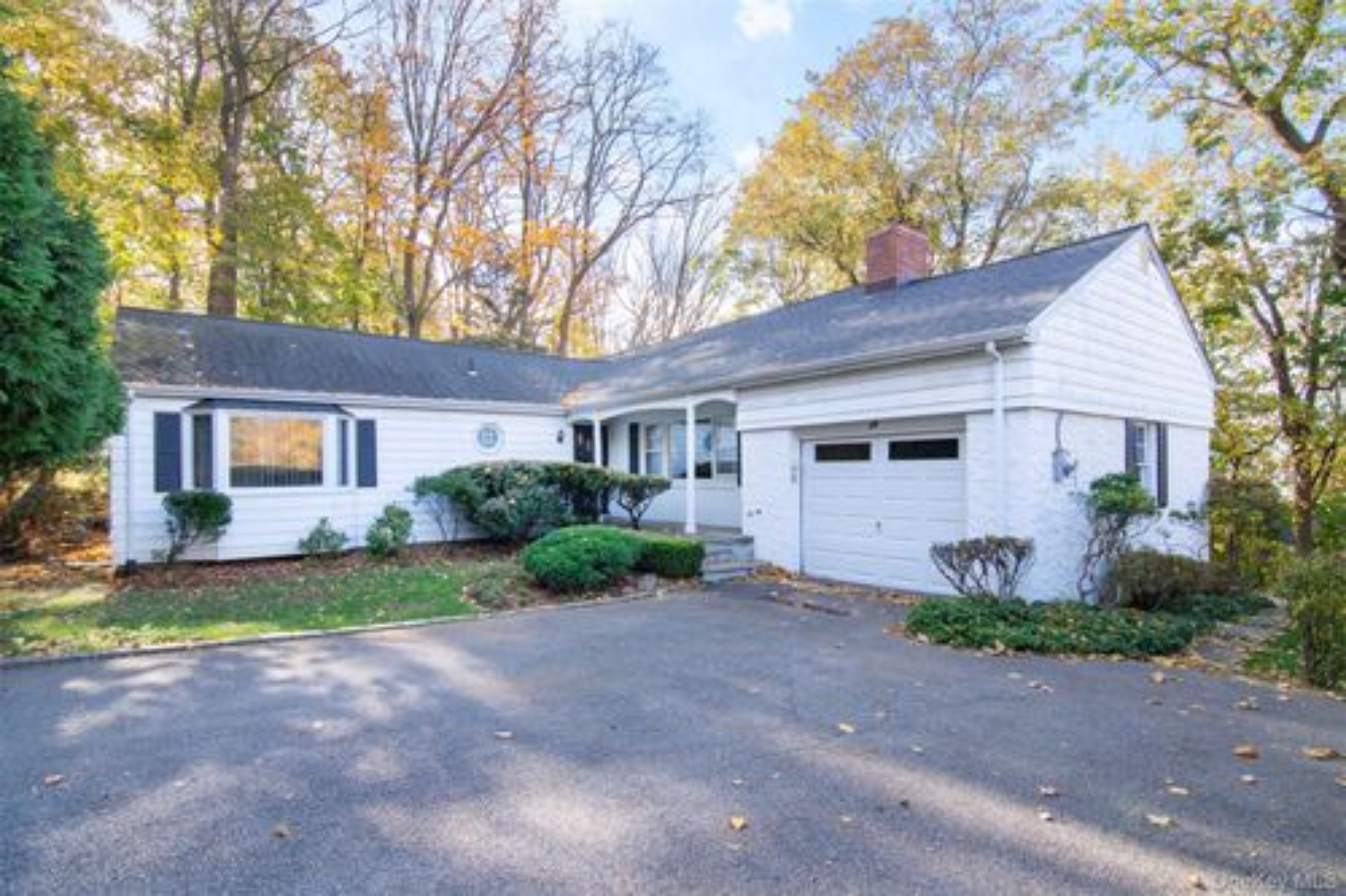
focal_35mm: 16
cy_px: 448
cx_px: 673
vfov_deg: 72.0
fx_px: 617
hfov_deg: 95.0
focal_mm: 11
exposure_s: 1/125
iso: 640
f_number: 11
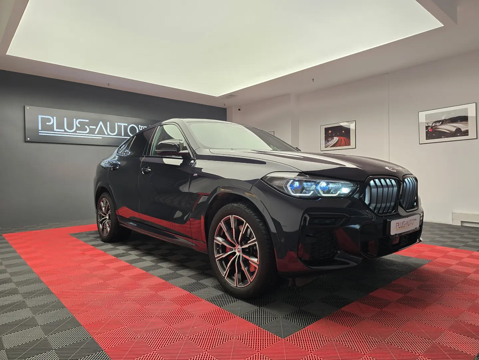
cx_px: 240
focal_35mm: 23
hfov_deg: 73.9
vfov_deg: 58.9
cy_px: 180
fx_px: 318
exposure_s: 1/54.1
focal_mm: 6.3
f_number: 1.7
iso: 50
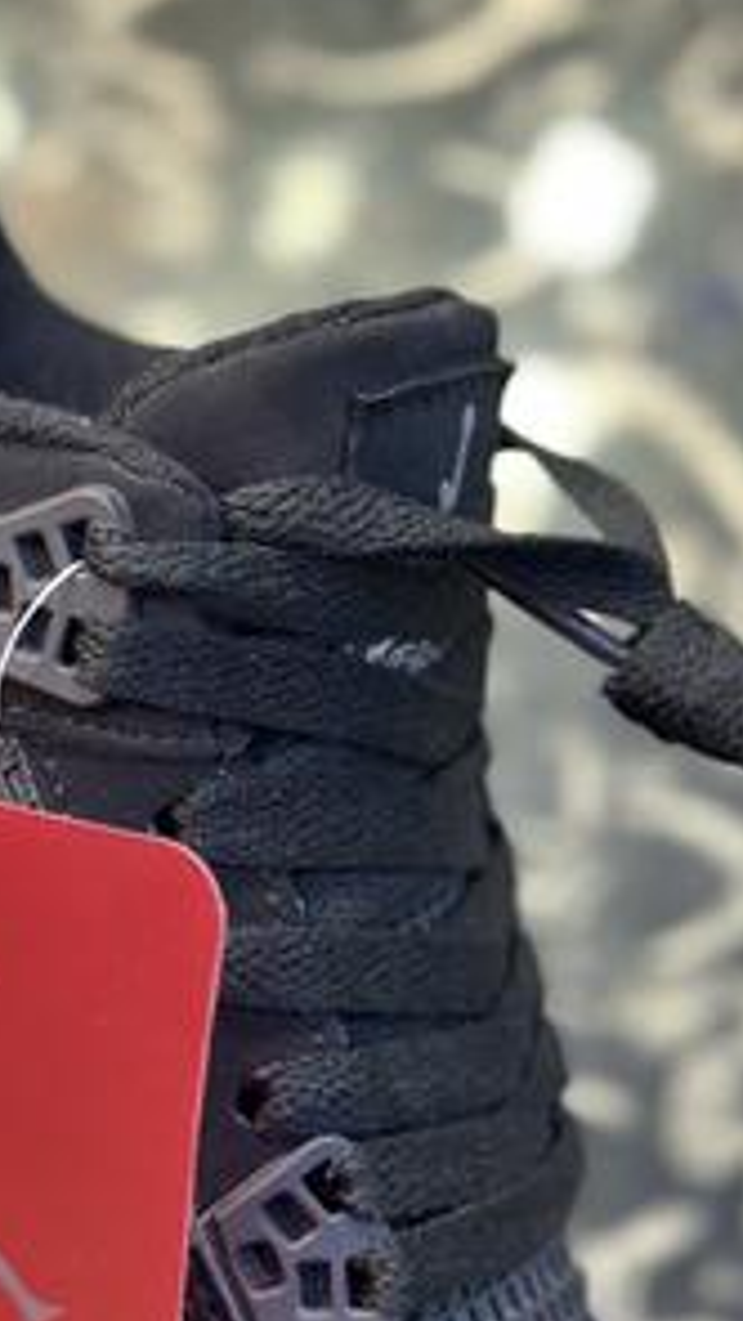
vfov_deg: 19.9
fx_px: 3747
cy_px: 909
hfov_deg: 11.2
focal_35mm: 107
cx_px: -25
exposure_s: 1/100
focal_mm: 6.86
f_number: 1.78
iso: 160
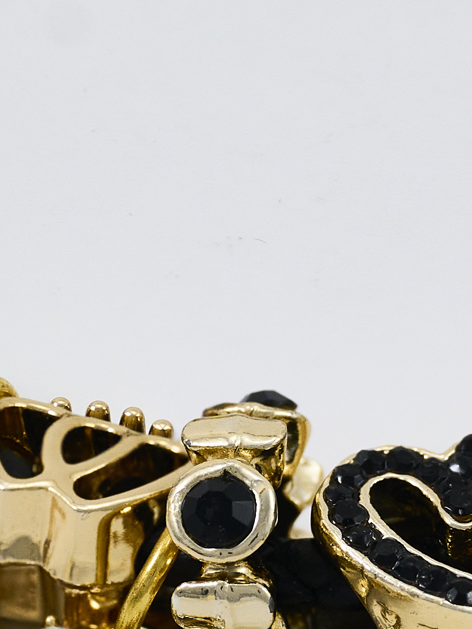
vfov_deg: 3.3
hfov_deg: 2.5
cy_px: 290
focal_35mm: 595
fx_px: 10817
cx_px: 374
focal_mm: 105
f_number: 5.6
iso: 200
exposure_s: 1/160
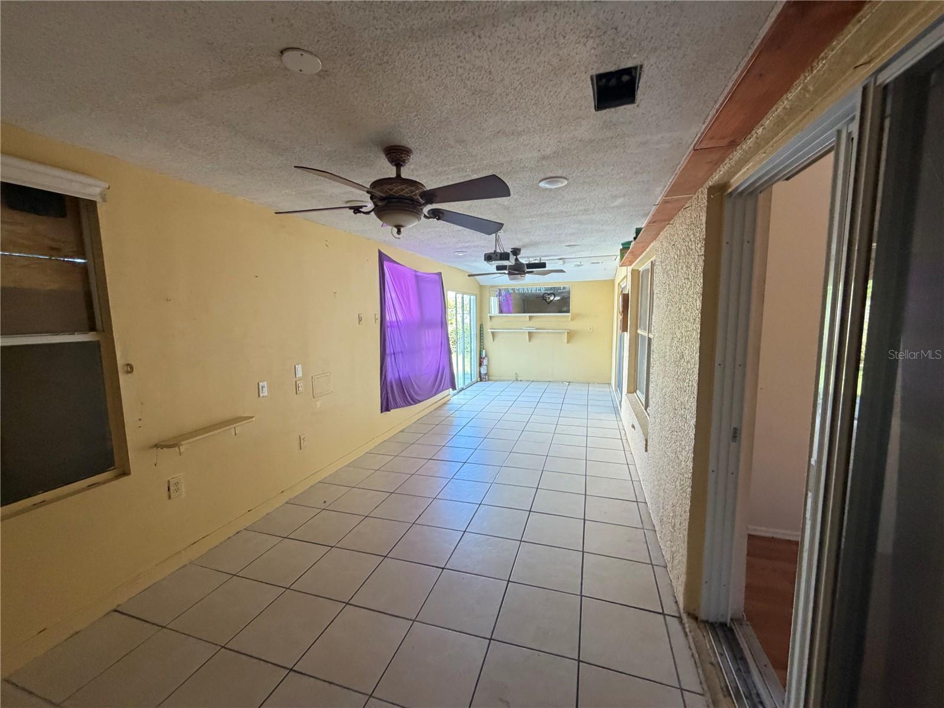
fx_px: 382
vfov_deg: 85.7
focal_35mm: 14
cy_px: 354
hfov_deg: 102.1
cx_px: 472
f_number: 2.2
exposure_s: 1/117
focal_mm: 2.22
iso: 320
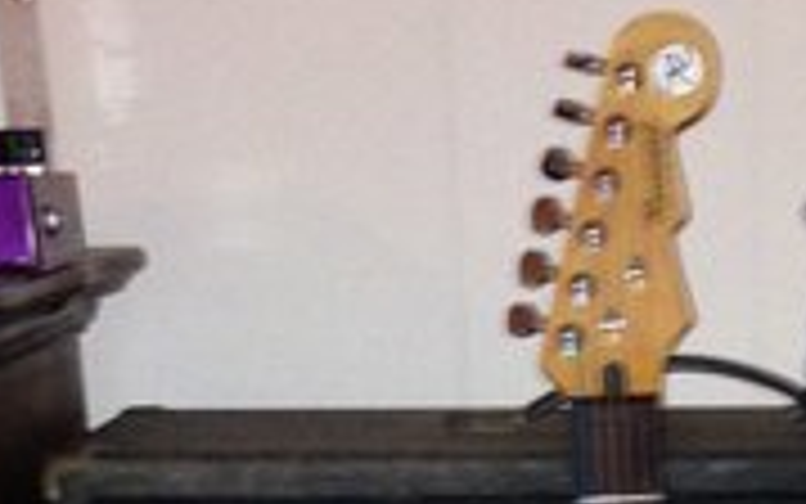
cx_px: 684
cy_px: 1102
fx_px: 2571
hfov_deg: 17.6
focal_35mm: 117
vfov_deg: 10.1
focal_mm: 4.13
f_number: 2.4
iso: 320
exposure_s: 1/16
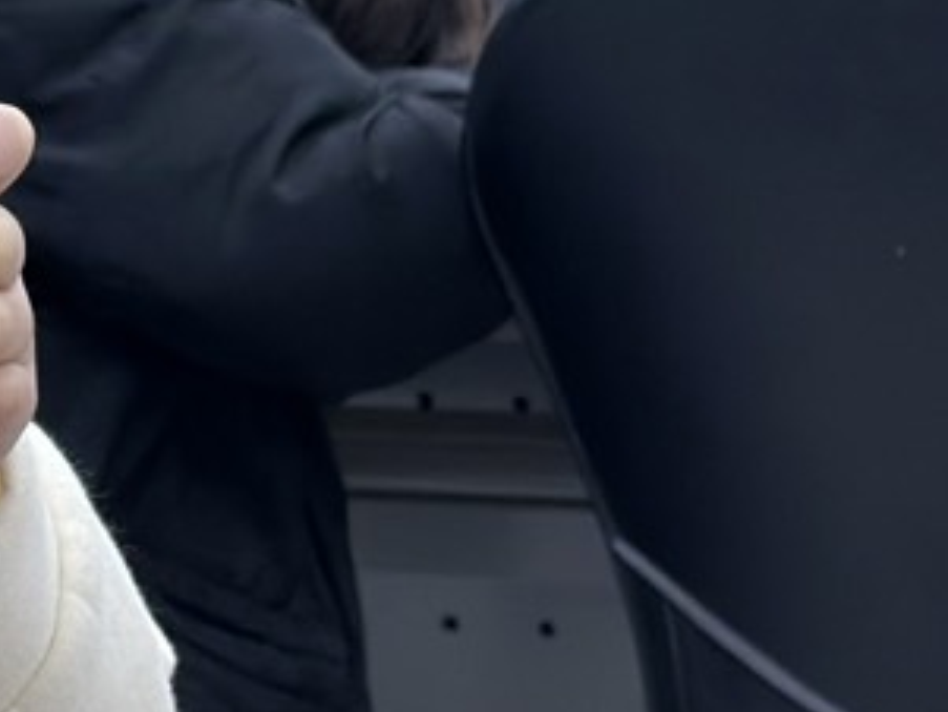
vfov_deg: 7.2
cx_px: -479
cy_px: -208
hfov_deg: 9.4
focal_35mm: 204
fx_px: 5589
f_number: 1.78
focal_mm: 6.86
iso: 80
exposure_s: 1/120
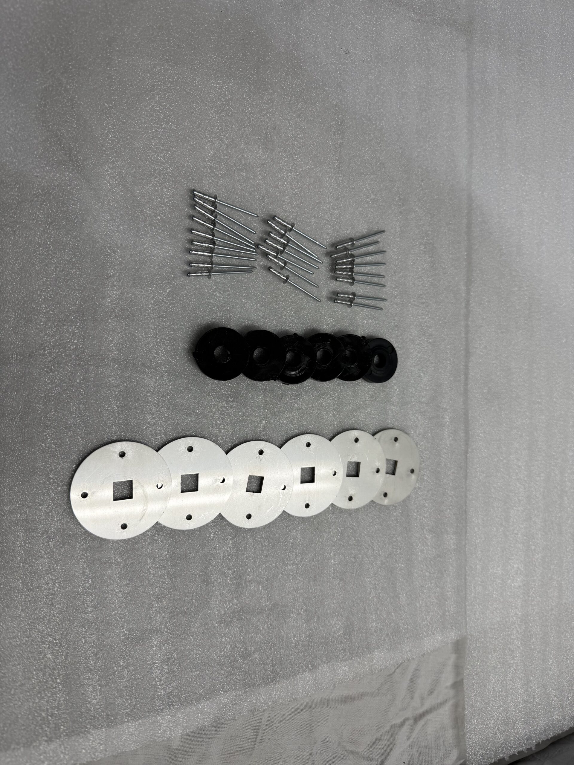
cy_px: 382
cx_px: 287
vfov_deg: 71.6
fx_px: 531
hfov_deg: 56.8
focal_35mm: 24
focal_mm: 6.76
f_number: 1.78
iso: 64
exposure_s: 1/120
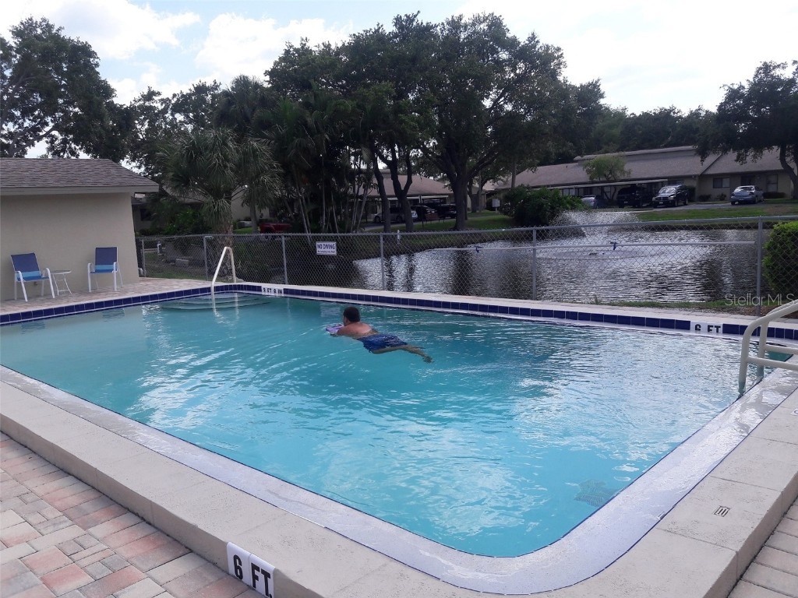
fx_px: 645
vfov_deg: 49.7
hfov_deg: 63.4
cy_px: 299
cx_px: 399
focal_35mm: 28
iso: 40
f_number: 1.9
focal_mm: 3.7
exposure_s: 1/1212
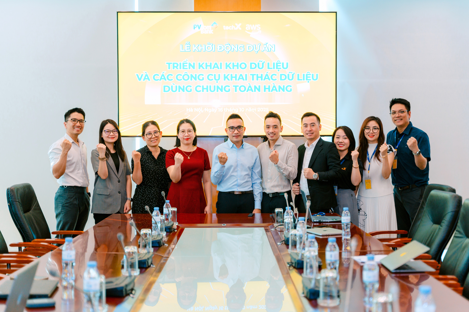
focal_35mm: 56
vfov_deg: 24.2
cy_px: 156
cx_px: 234
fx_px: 729
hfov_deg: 35.7
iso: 640
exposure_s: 1/160
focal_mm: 56
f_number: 2.8
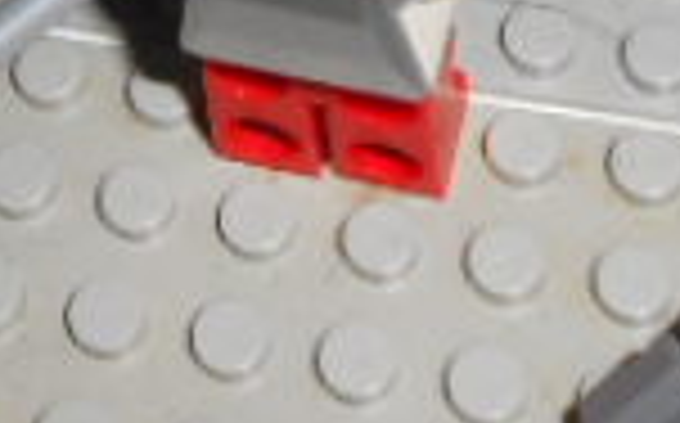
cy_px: -500
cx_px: 207
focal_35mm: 135
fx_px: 2499
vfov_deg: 9.0
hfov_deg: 15.5
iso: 200
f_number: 11.9
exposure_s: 1/25
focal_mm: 5.3
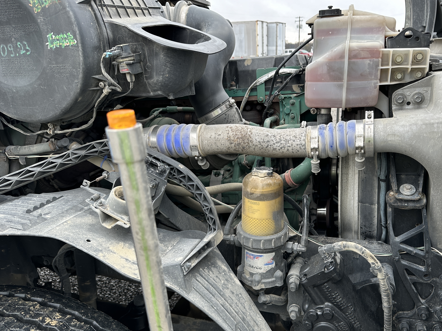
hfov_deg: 61.4
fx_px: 370
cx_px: 253
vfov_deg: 48.1
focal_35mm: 29
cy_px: 189
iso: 80
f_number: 1.78
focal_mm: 6.86
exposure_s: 1/121
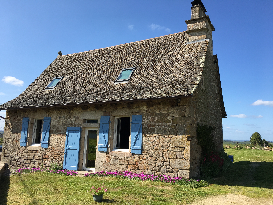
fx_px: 229
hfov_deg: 61.7
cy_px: 102
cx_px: 136
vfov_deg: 48.2
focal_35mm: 29
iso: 25
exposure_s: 1/1054
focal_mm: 4.15
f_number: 2.2
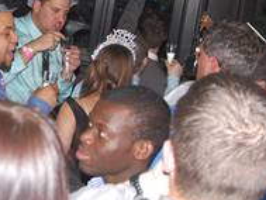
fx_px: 761
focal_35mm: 99
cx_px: 24
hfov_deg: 19.4
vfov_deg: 14.6
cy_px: -25
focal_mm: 26
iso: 400
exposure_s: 1/60
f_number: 4.2
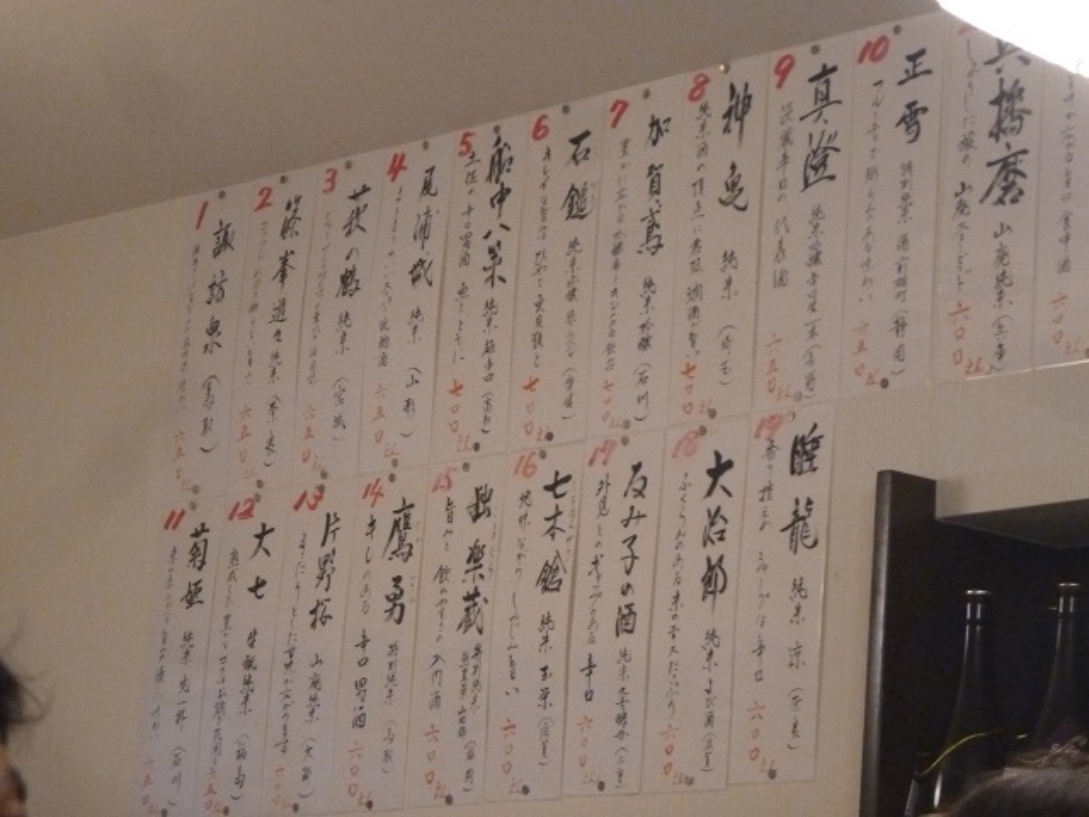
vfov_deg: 10.1
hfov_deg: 13.4
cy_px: 408
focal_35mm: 147
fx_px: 4625
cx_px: 544
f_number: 4.5
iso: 800
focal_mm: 24.1
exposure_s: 1/20
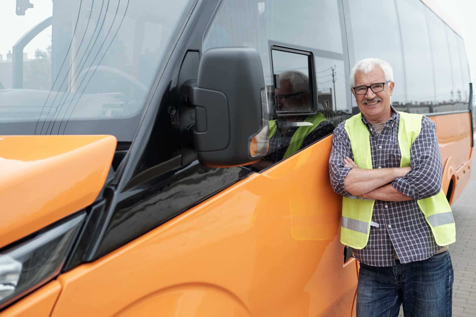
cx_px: 238
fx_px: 463
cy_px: 158
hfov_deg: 54.4
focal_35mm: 35
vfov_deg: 37.9
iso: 160
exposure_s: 1/400
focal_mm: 23
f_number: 2.8
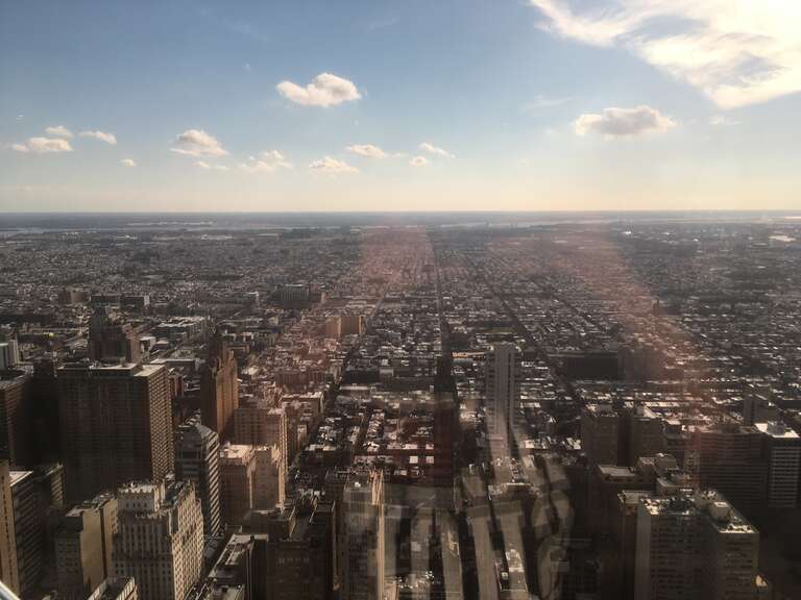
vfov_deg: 48.2
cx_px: 400
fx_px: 671
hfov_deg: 61.7
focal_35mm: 29
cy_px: 300
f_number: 2.2
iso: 25
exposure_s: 1/60
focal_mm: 4.15
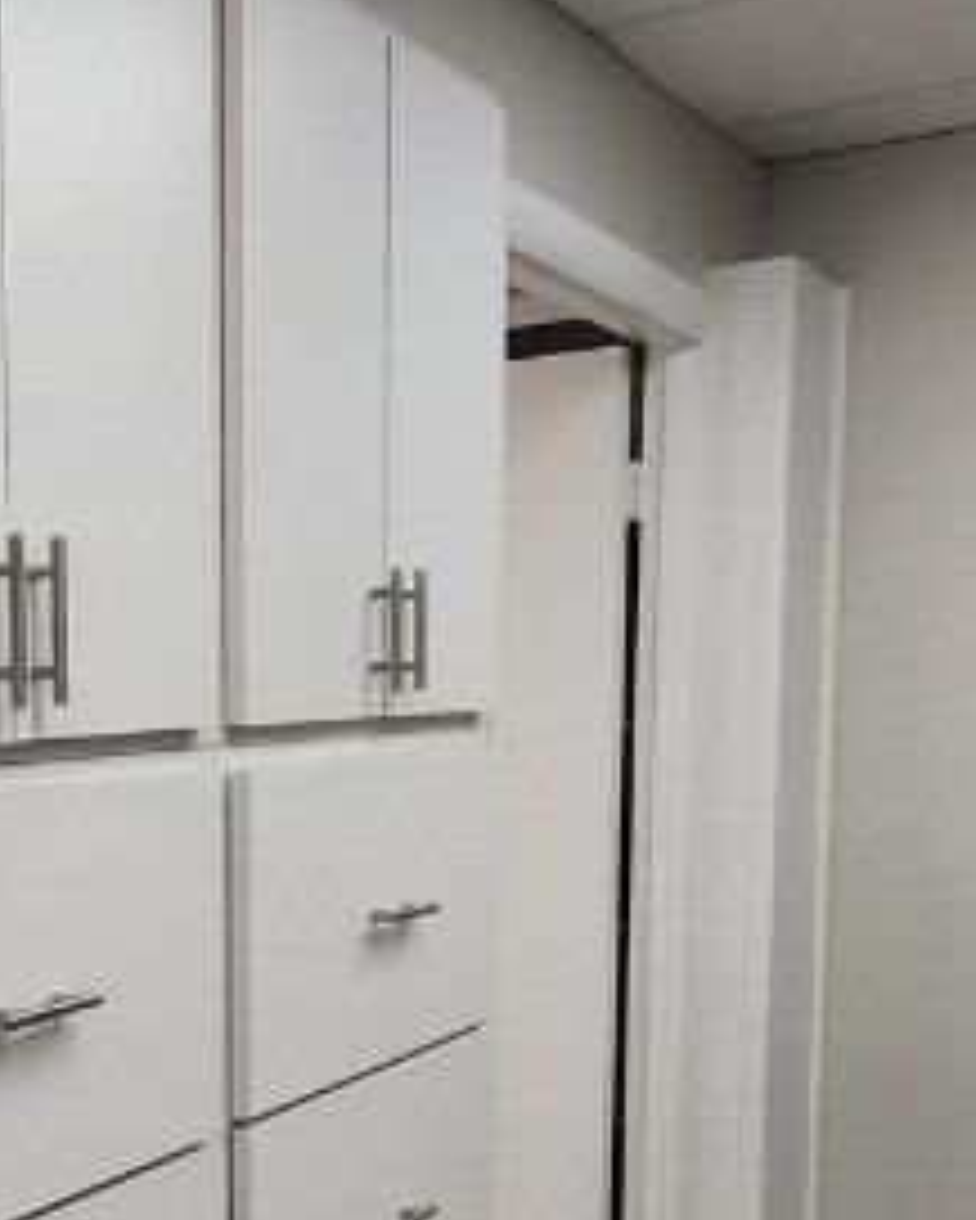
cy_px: 900
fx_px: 1732
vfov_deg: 37.9
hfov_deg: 29.8
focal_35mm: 48
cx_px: 54
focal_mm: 1.74
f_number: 2.2
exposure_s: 1/60
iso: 40
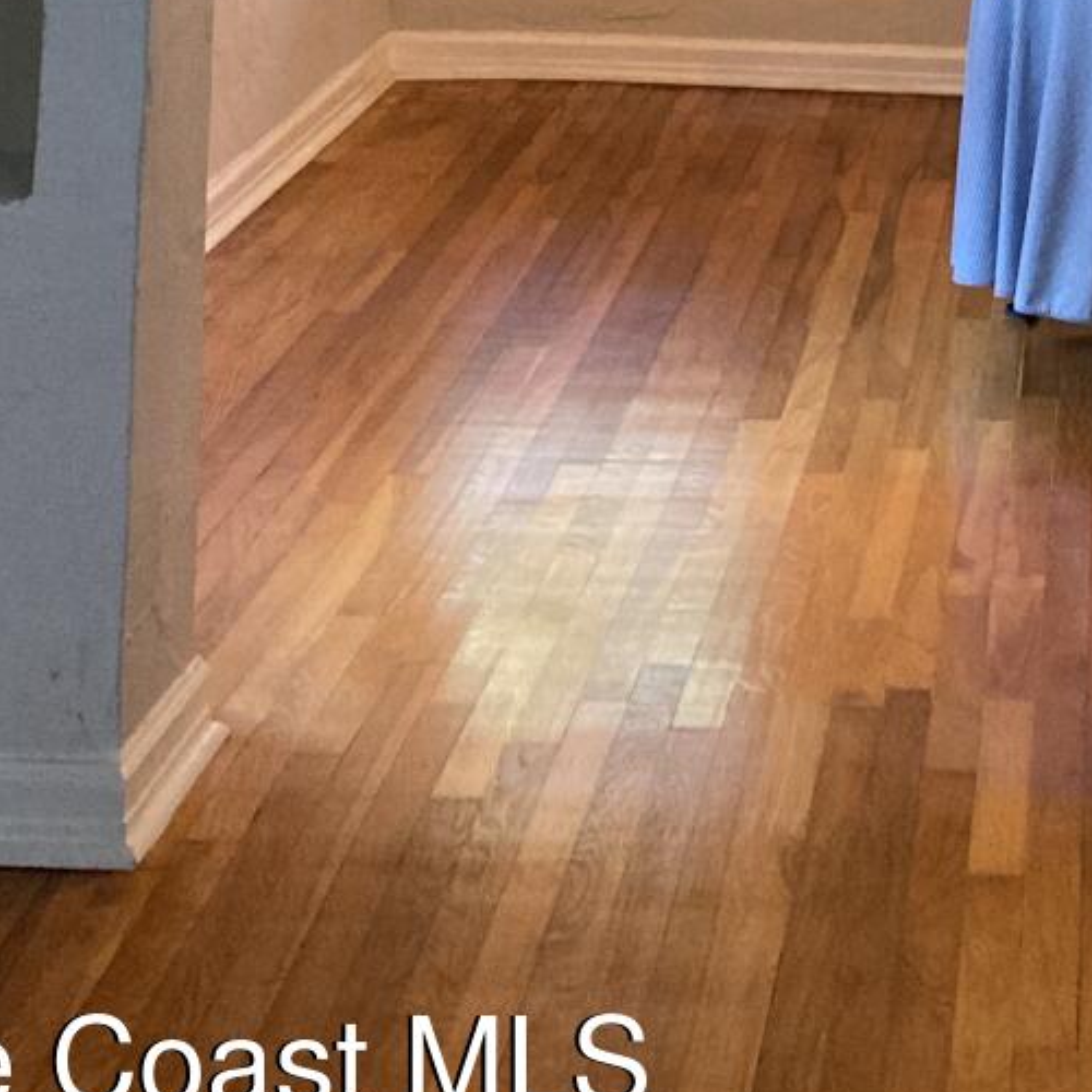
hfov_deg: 17.4
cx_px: 898
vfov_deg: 15.1
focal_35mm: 99
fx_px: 3533
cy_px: -922
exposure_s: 1/40
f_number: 1.8
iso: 400
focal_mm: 3.99
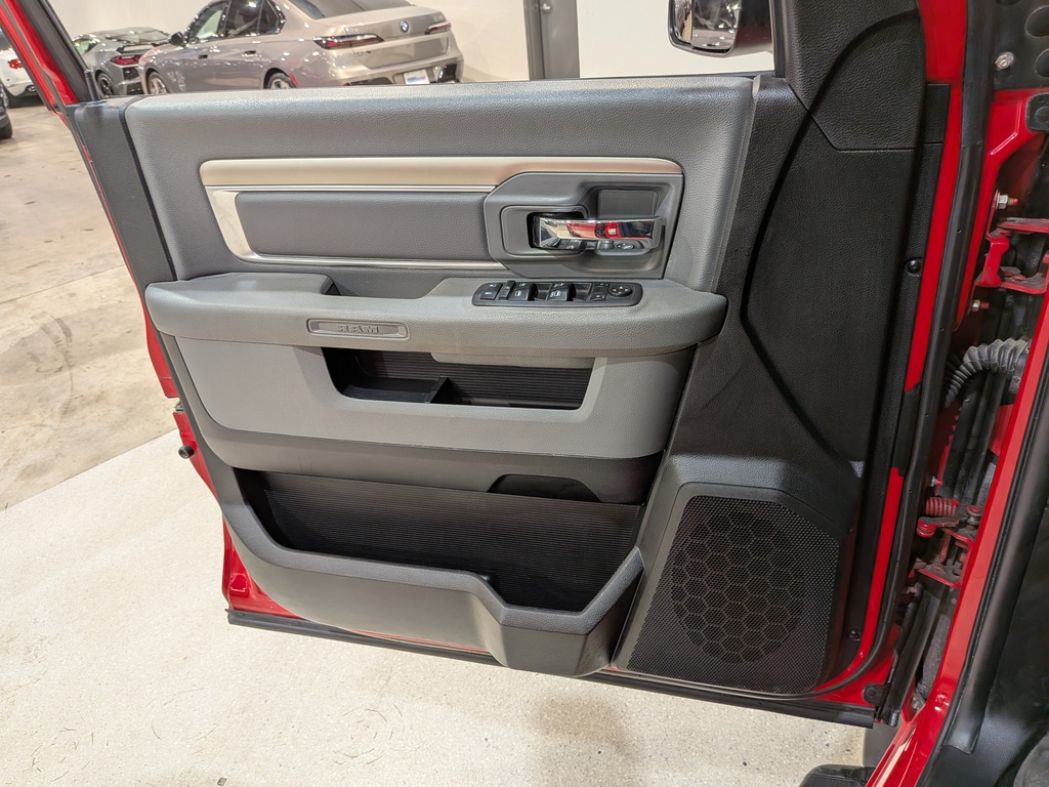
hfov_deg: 71.6
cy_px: 394
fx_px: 727
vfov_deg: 56.8
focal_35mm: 24
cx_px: 524
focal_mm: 4.53
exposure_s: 1/33.3
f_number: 1.7
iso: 36
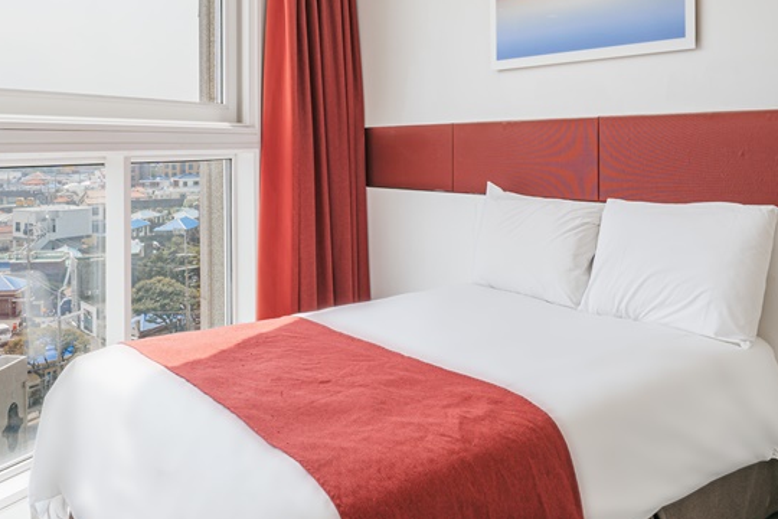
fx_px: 692
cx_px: 339
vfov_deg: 41.0
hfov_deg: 58.5
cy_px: 216
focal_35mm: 32
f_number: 10
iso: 200
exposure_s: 1/60
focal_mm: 24
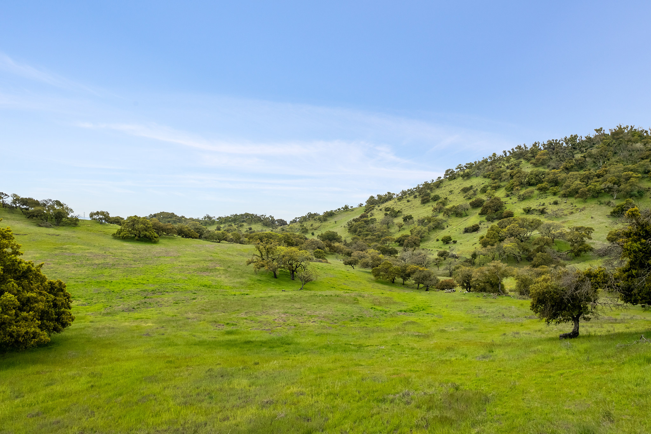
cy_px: 217
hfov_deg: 78.6
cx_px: 326
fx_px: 398
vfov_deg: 57.2
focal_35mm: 22
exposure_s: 1/1500
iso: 110
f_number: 2.8
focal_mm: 8.38
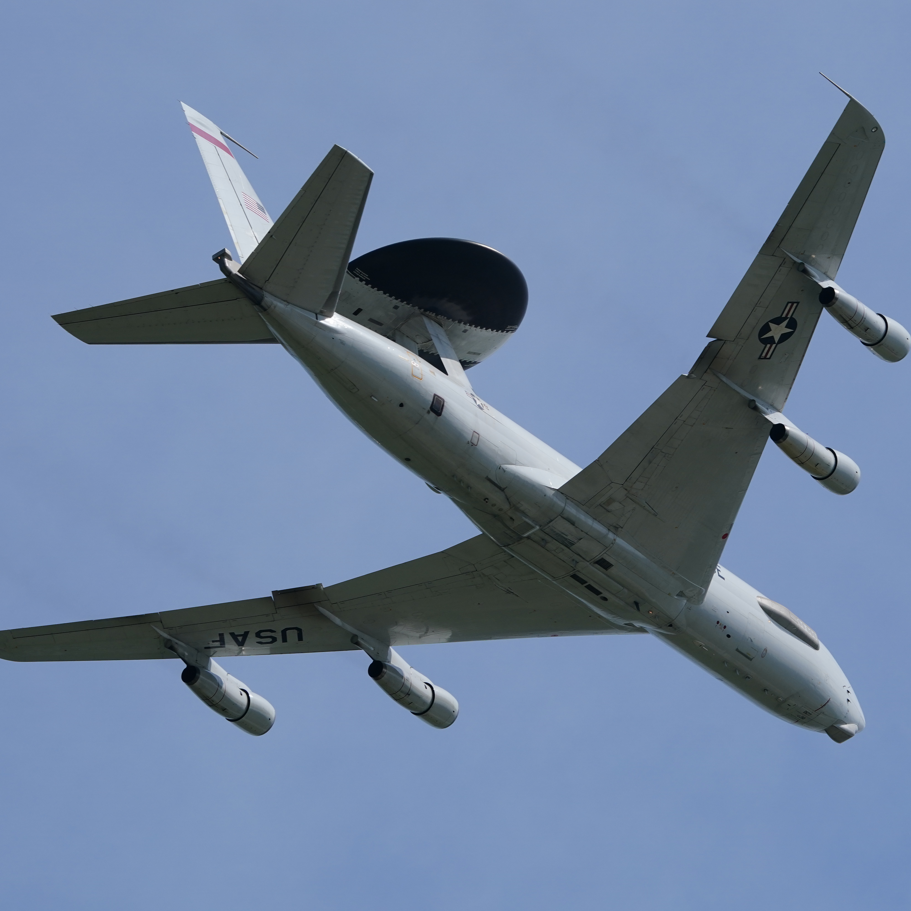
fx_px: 7950
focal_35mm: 267
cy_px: 455
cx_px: 572
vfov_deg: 6.6
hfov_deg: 6.6
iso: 400
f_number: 13
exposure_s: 1/1000
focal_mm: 209
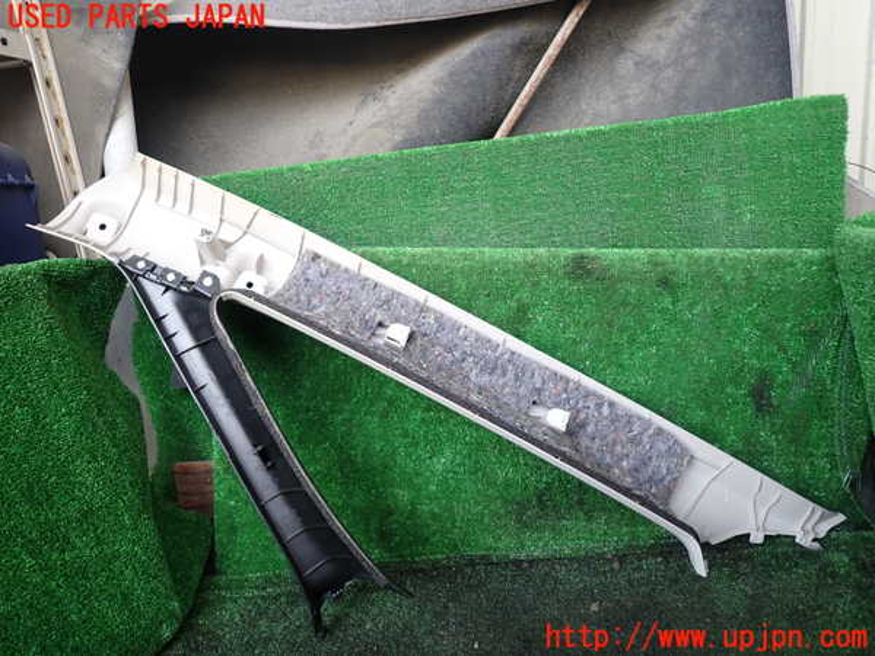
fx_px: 632
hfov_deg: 69.4
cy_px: 328
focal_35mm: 25
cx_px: 438
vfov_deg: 54.9
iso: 125
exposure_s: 1/60
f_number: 2
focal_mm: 4.5
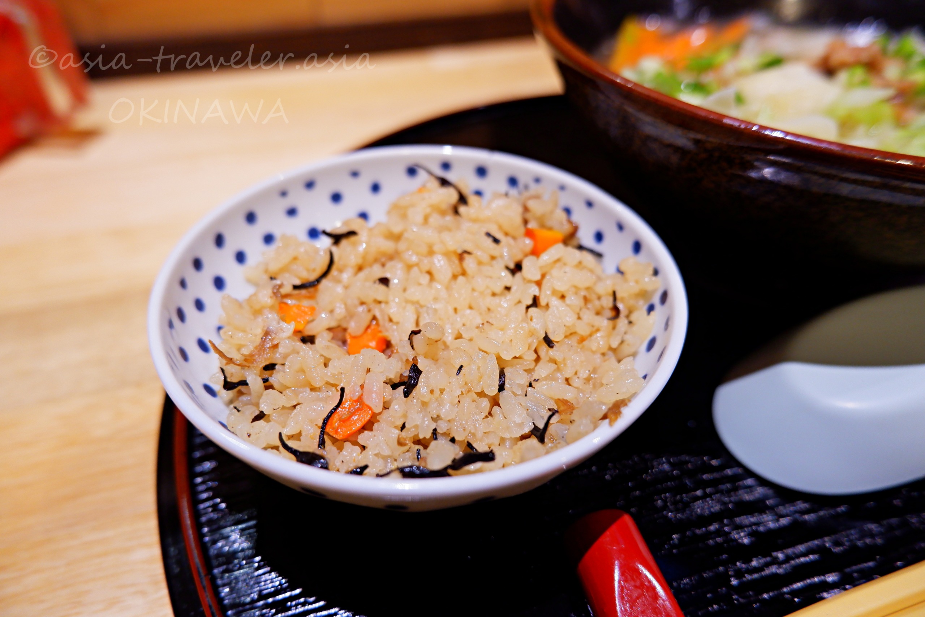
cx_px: 462
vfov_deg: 55.1
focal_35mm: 23
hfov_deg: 76.1
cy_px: 308
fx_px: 591
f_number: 3.5
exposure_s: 1/34
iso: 800
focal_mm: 15
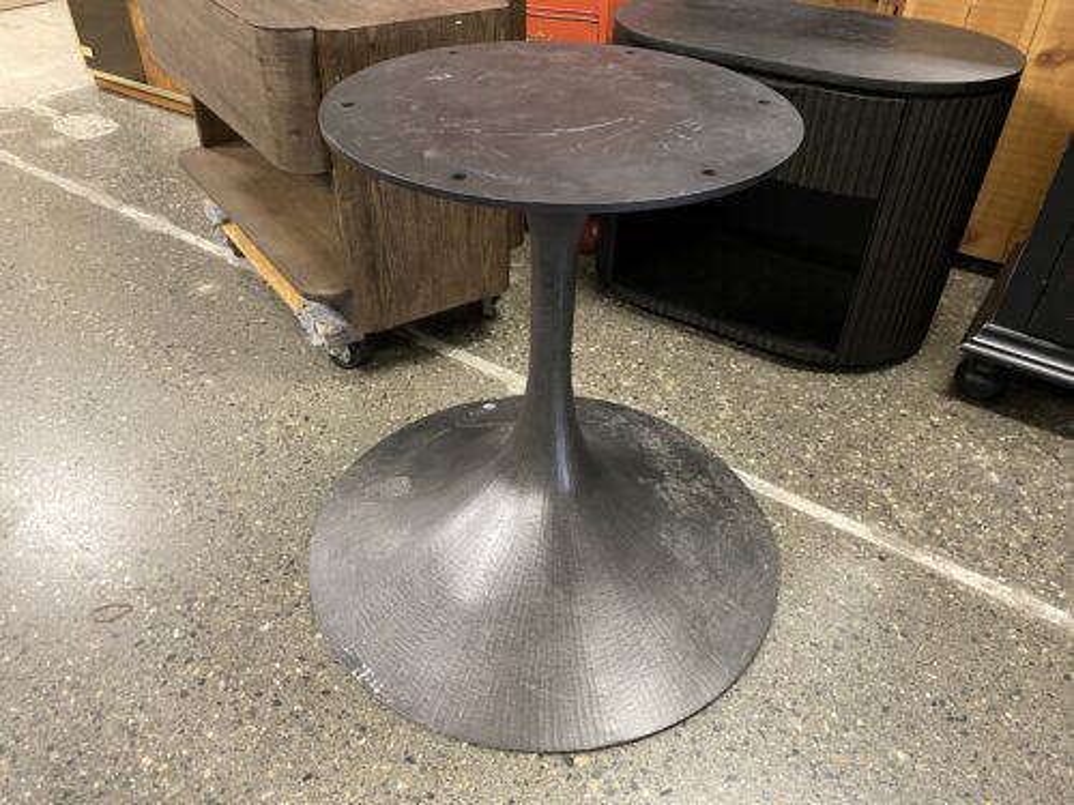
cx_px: 537
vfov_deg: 53.1
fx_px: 807
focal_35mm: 26
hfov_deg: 67.3
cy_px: 402
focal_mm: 4.25
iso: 400
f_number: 1.8
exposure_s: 1/40
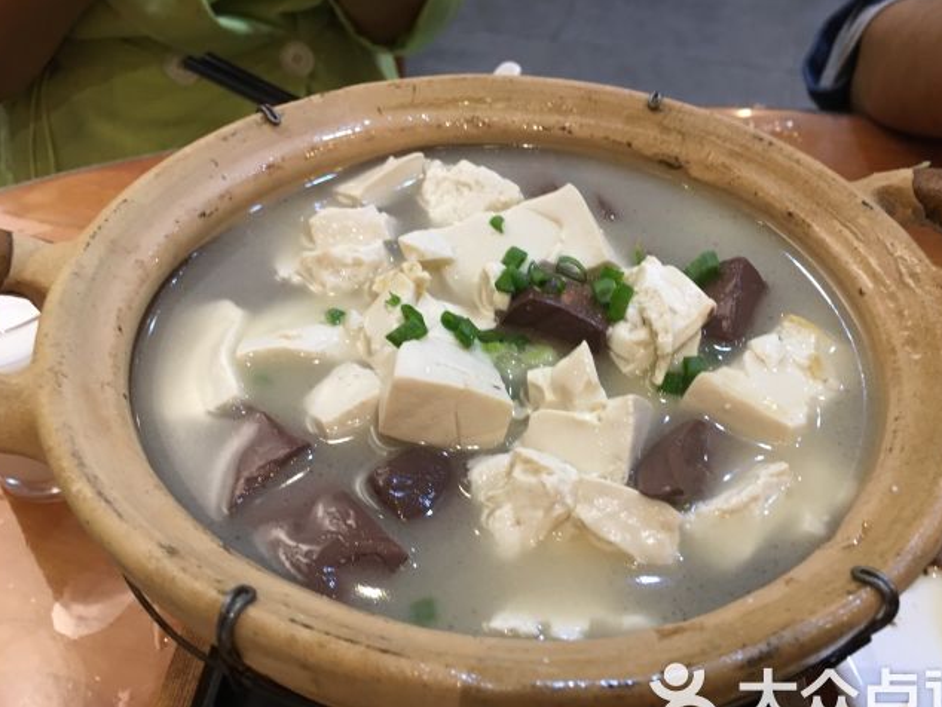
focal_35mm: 32
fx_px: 871
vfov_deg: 44.1
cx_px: 502
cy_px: 385
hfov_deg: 56.7
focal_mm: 4.15
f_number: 2.2
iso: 125
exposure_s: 1/33
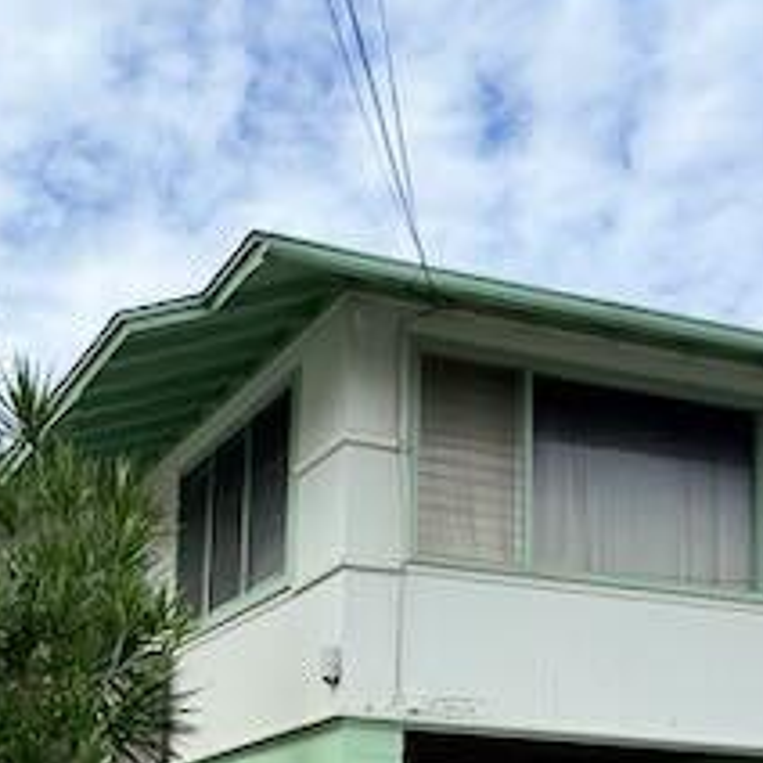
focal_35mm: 64
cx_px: 417
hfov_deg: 26.9
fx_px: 1596
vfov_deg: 26.2
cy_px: 659
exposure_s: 1/8130
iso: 80
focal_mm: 6.76
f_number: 1.78
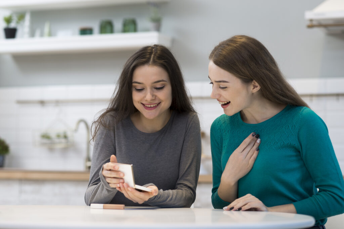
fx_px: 812
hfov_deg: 23.9
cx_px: 172
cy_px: 114
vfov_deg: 16.1
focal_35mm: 85
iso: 200
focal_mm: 85
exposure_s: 1/160
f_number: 3.2
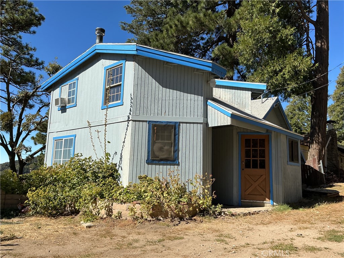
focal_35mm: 29
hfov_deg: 61.7
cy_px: 129
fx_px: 288
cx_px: 172
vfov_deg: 48.2
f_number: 1.8
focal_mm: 3
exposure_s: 1/1848
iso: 25
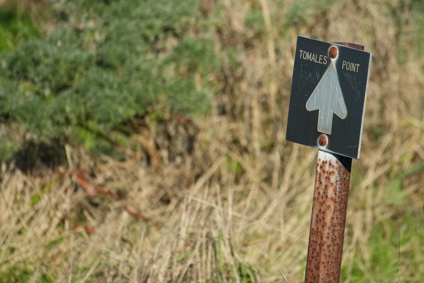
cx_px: 292
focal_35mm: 455
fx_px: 5359
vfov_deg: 3.0
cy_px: 99
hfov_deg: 4.5
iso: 1000
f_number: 7.1
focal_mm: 300
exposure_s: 1/3200
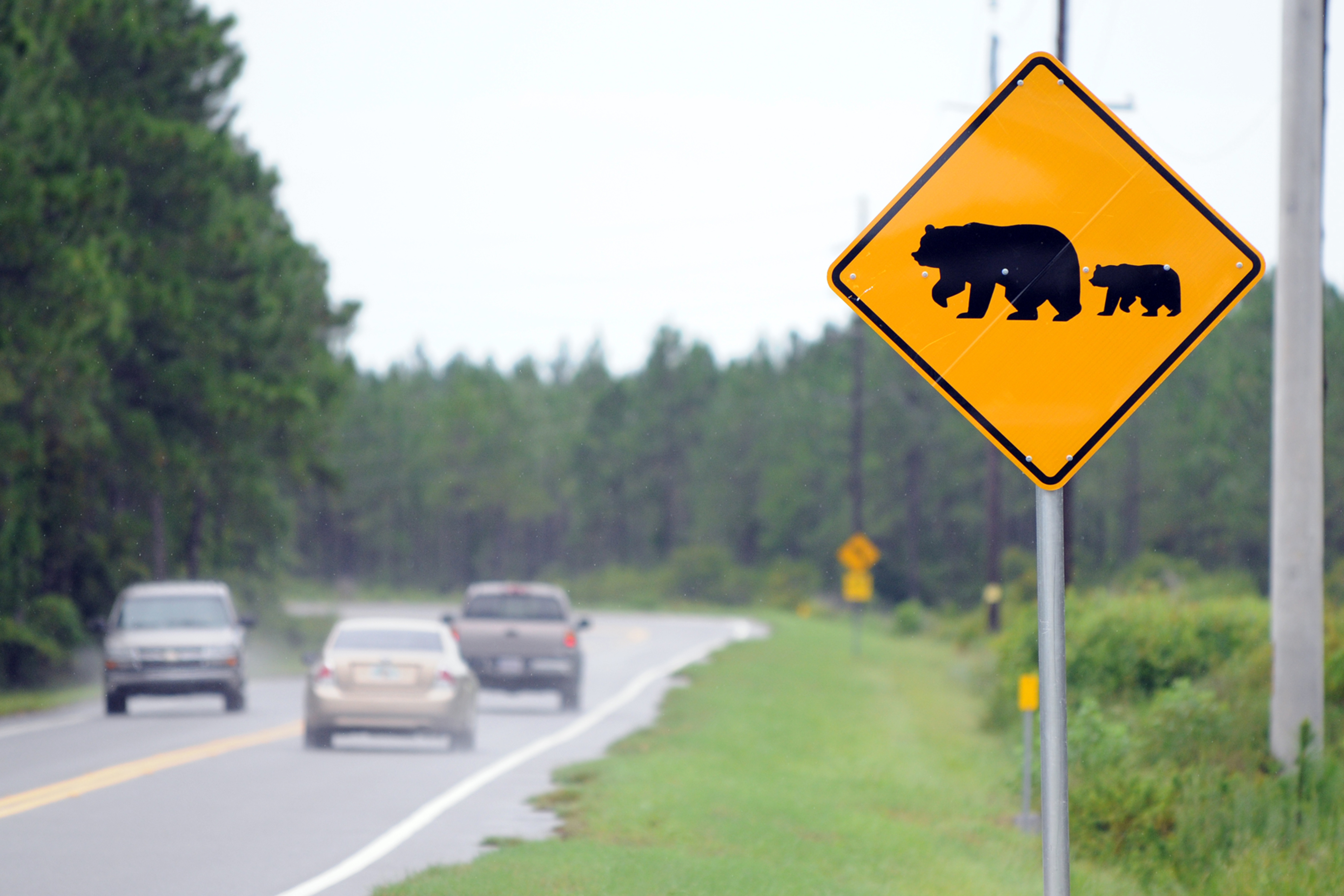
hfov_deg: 6.9
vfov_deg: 4.6
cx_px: 672
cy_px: 448
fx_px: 11200
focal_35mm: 300
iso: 400
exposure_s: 1/1250
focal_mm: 200
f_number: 2.8
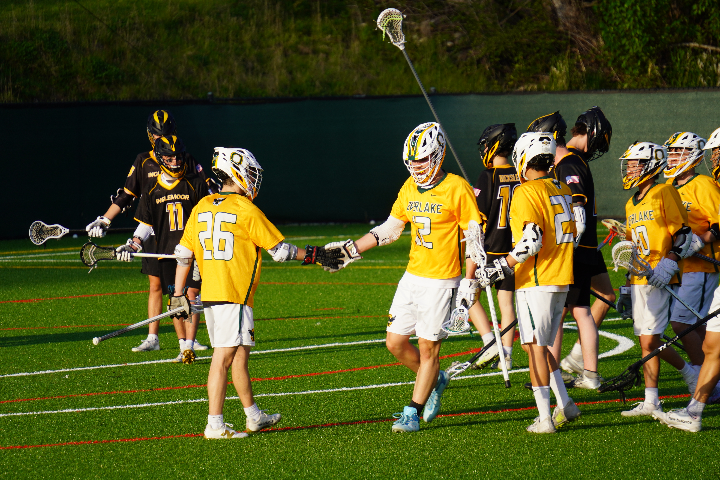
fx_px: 5490
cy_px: 240
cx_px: 360
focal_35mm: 274
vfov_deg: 5.0
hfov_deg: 7.5
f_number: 6.3
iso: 125
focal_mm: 183
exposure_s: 1/320
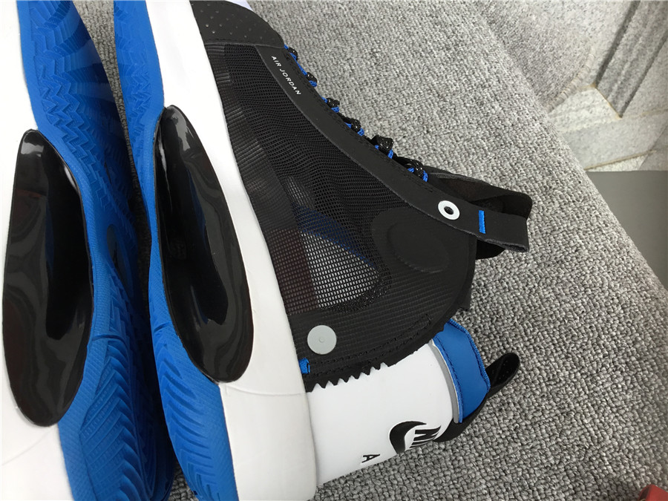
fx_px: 598
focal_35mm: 31
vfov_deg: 45.4
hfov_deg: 58.4
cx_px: 334
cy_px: 250
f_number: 2.4
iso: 32
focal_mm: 3.3
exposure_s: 1/100
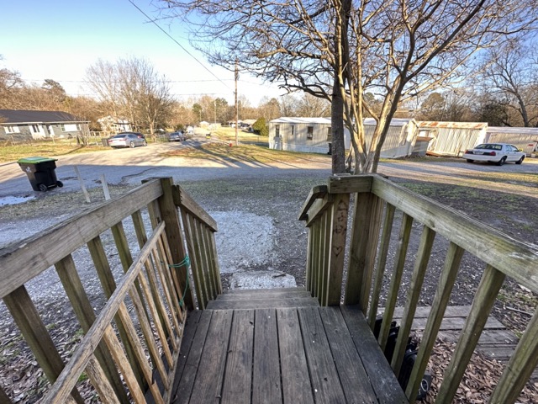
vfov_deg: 85.7
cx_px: 269
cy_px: 202
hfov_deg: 102.1
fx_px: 218
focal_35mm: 14
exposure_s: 1/165
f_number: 2.2
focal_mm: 2.22
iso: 40
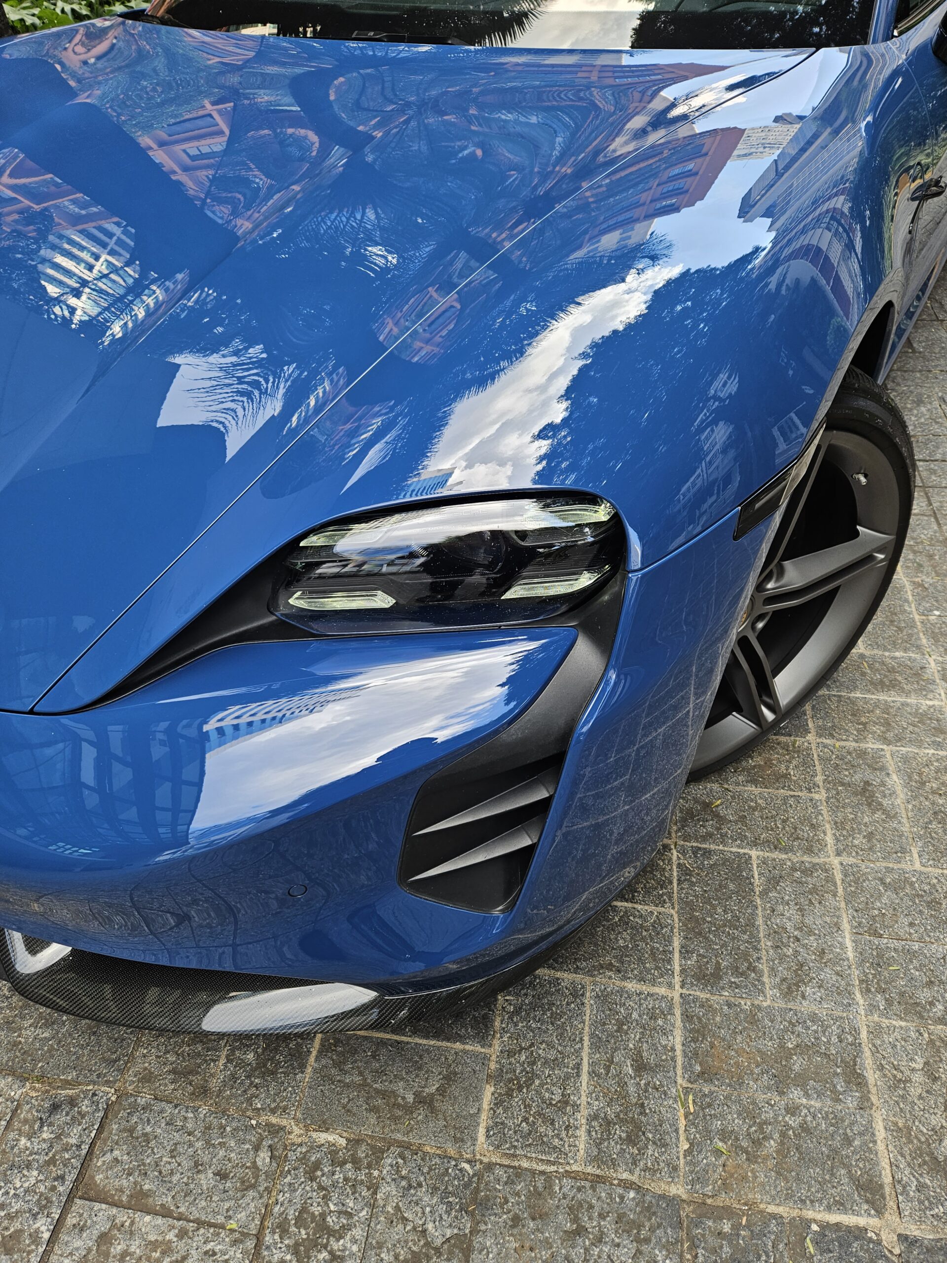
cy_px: 632
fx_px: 839
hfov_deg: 58.9
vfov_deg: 73.9
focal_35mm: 23
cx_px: 474
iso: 50
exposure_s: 1/200
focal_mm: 5.4
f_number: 1.8
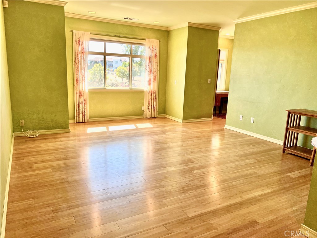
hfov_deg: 67.3
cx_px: 158
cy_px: 119
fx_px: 238
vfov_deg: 53.1
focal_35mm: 26
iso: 64
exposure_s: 1/166
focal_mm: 5.7
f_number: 1.5
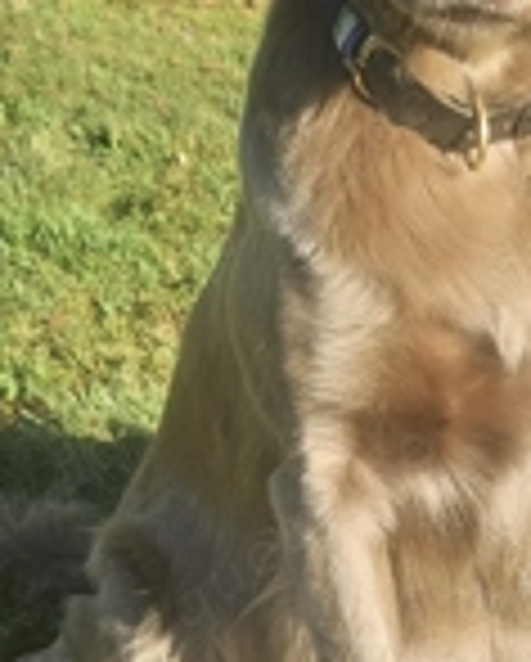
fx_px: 1196
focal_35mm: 61
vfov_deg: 30.8
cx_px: 464
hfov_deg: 24.4
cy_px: 252
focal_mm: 5.4
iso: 25
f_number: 1.8
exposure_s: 1/1429
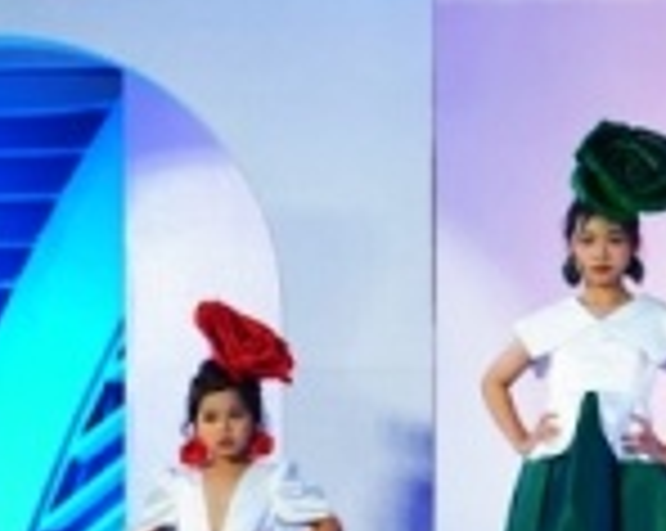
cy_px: 360
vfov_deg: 4.4
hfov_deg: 5.5
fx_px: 6890
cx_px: 860
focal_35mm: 350
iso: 800
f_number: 2.8
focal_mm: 123
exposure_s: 1/250
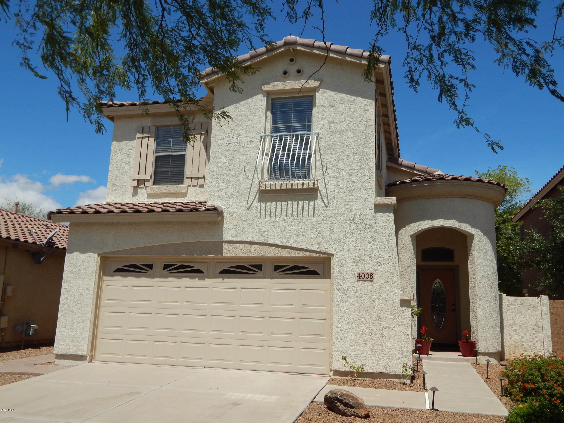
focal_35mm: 31
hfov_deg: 58.4
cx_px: 282
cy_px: 212
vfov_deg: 45.4
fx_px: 505
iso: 125
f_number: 6.5
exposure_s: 1/800
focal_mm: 5.6
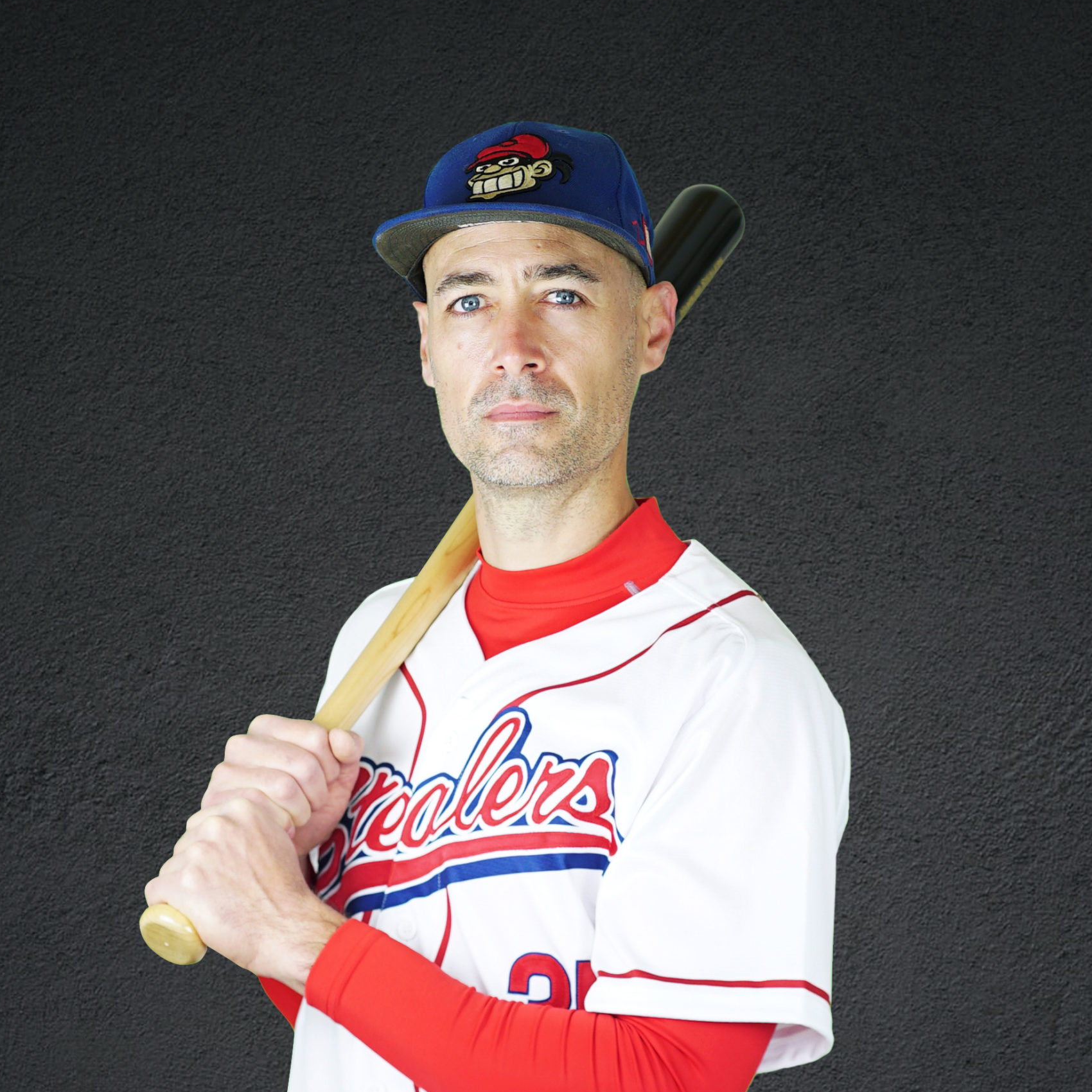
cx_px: 544
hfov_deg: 18.1
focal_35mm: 96
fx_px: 3426
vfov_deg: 18.0
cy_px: 792
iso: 250
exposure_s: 1/50
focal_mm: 50
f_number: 3.5
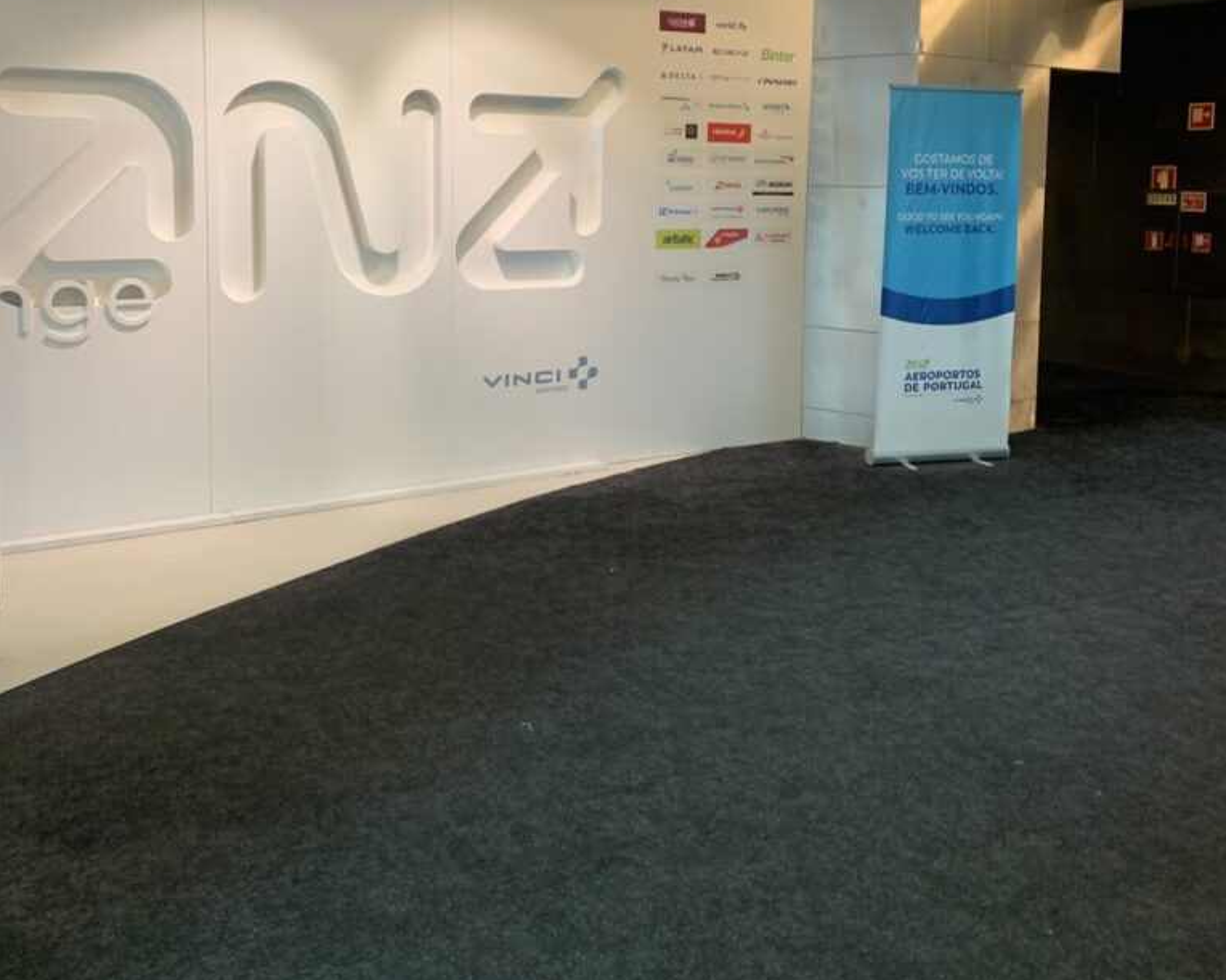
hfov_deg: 52.9
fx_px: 1234
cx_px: 613
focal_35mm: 34
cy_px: 308
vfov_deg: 42.6
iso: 80
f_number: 1.8
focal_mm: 4.25
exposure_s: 1/50
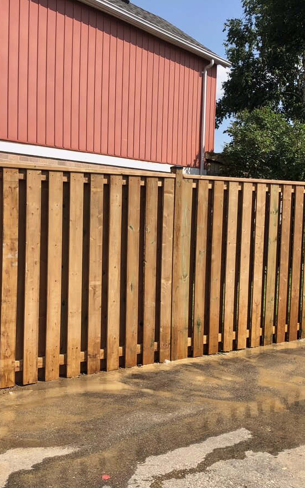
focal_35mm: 40
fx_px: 532
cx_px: 94
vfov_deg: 49.3
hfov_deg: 31.6
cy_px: 246
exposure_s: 1/1333
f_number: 1.8
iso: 20
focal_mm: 3.99
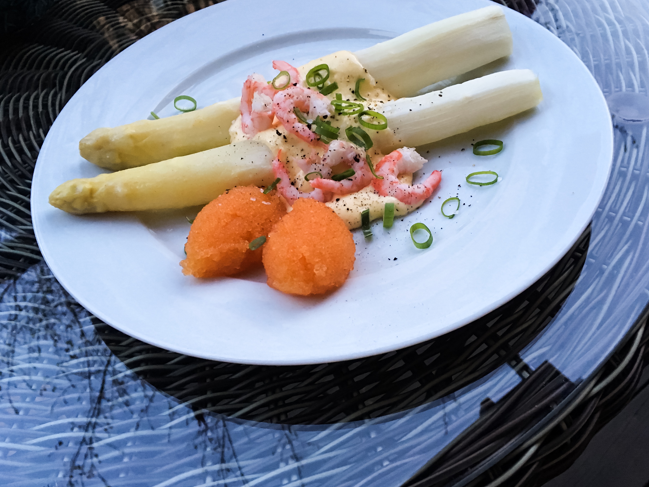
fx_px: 600
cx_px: 353
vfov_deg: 44.2
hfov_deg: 56.7
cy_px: 248
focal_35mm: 32
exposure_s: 1/33
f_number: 2.2
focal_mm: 4.15
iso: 200
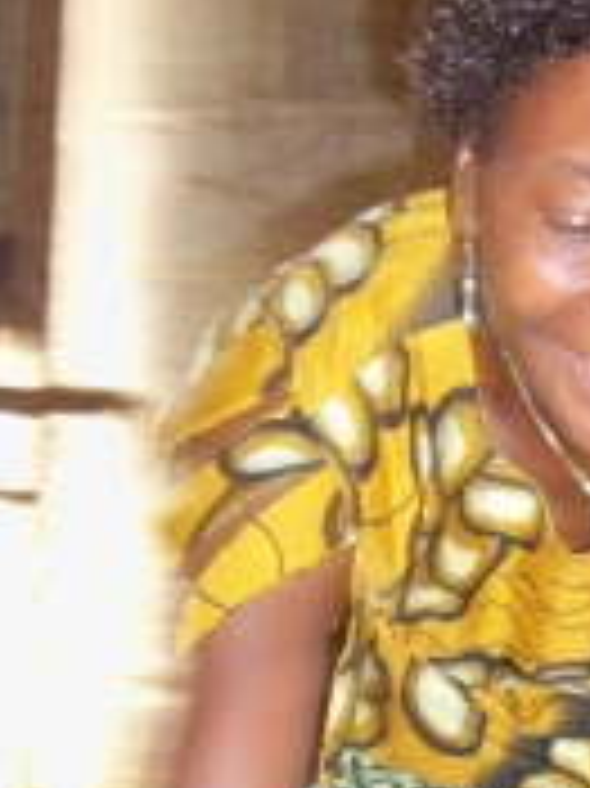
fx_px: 2275
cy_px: 865
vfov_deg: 18.9
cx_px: 732
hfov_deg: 14.3
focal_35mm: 100
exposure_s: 1/30
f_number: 3.5
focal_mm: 6.2
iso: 250
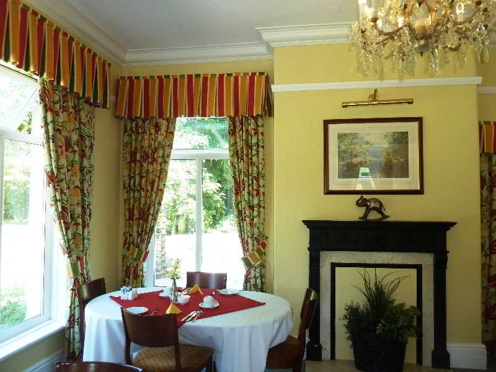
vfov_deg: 54.9
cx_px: 248
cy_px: 186
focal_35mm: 25
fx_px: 358
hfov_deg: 69.4
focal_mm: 4.1
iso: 125
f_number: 3.3
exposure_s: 1/30
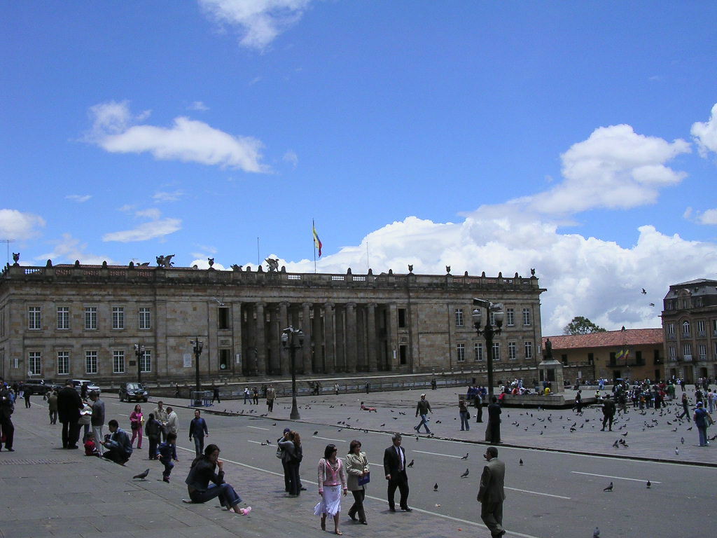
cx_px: 358
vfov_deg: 37.7
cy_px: 269
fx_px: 787
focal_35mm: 38
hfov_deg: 49.0
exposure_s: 1/583
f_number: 5.6
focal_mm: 5.8
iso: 100
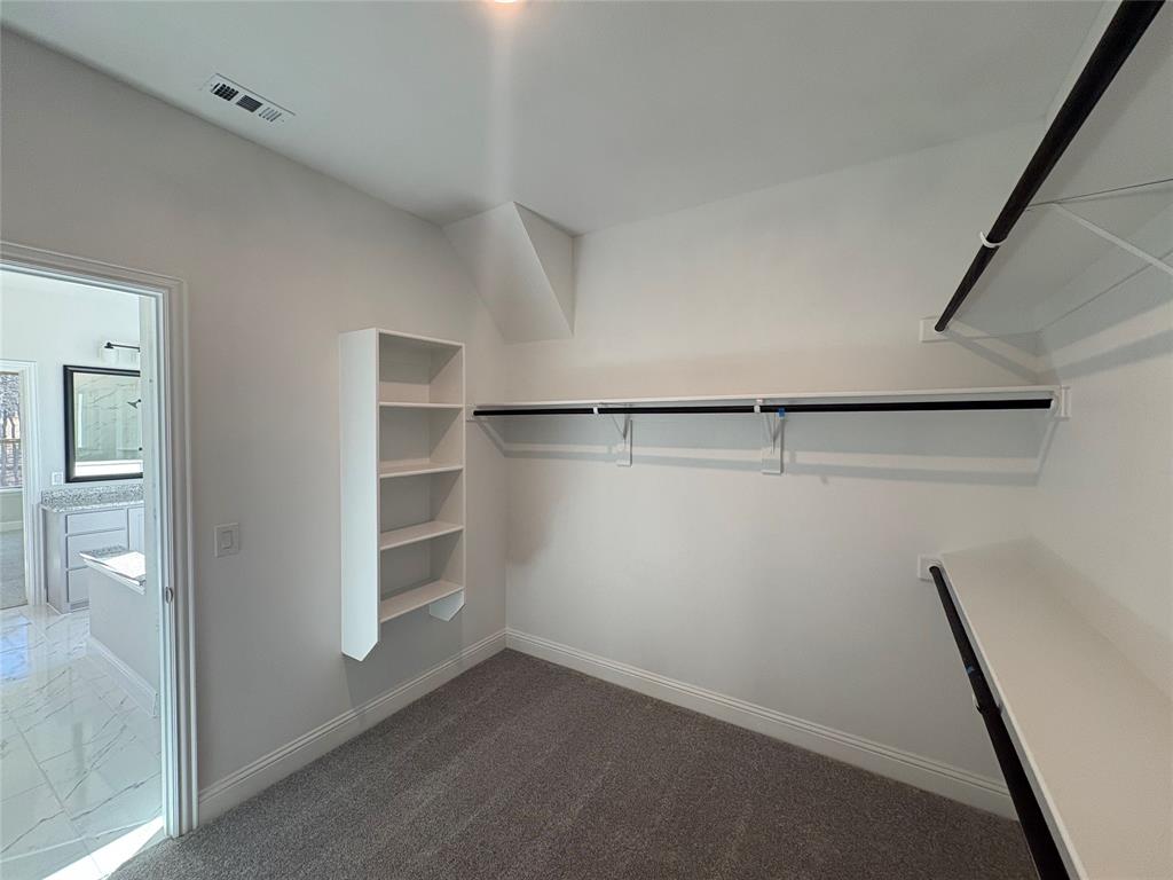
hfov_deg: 102.1
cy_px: 440
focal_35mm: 14
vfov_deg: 85.7
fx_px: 474
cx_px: 586
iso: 160
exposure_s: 1/120
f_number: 2.2
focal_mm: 2.22
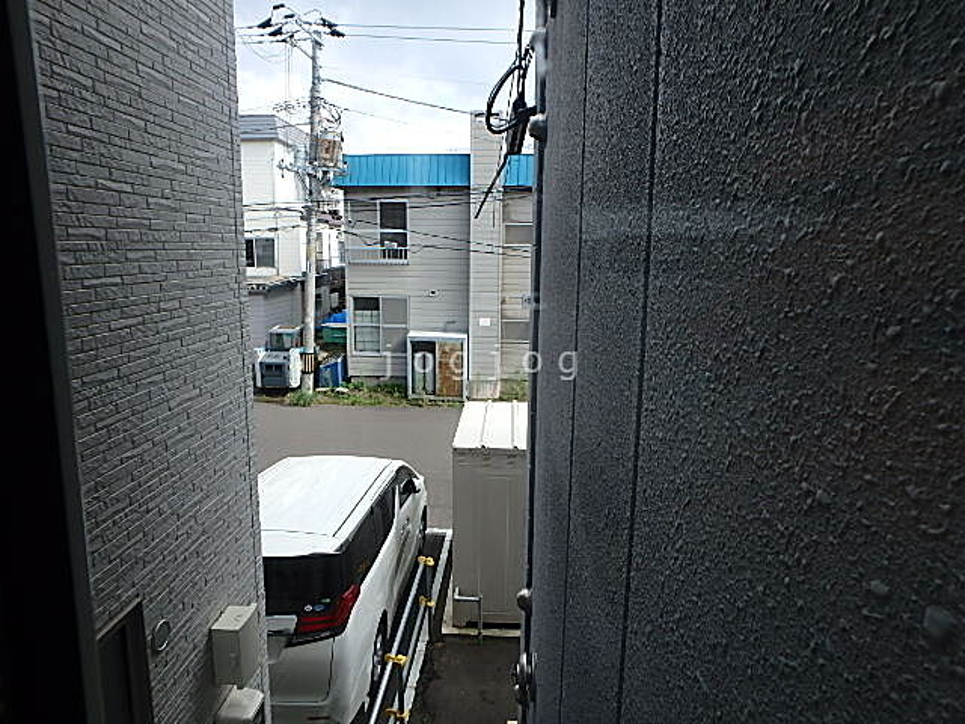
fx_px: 585
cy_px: 362
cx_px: 482
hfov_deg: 79.0
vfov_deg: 63.4
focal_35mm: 21
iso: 125
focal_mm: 3.7
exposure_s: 1/400
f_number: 3.5
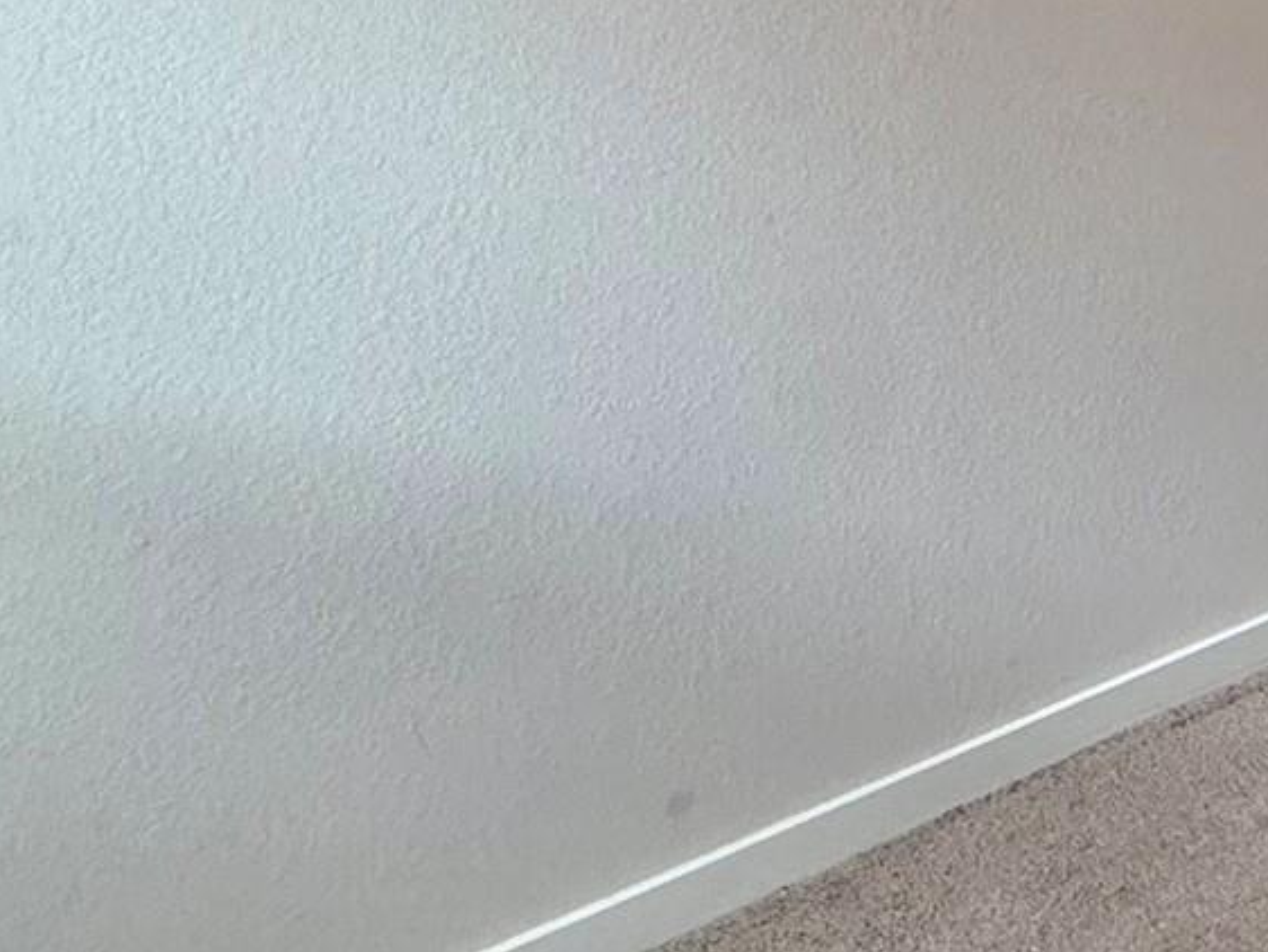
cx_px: 1855
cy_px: -92
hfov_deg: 27.4
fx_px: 1869
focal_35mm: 51
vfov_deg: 26.4
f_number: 2.2
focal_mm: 2.22
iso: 250
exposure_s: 1/120
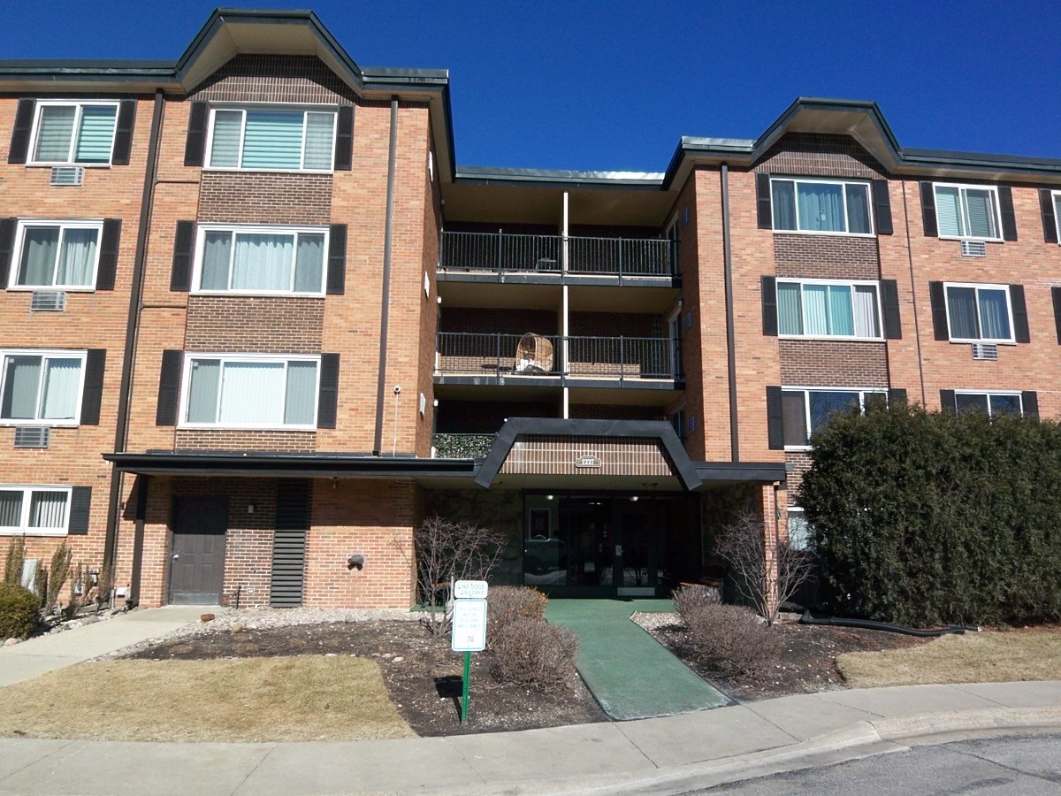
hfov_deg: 73.9
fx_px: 705
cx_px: 530
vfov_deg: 58.9
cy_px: 398
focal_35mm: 23
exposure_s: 1/250
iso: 50
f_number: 5.6
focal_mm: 3.8
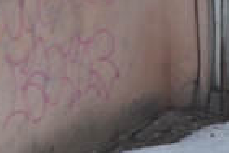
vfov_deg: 4.6
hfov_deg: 6.8
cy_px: -241
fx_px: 1857
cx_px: 475
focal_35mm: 292
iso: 100
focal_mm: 32
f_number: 5.6
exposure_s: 1/125
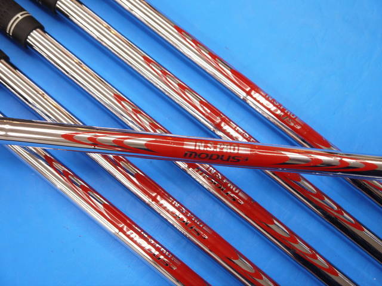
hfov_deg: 38.2
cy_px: 143
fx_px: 552
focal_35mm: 50
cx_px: 191
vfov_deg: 29.1
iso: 500
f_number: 4.6
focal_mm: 25
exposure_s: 1/125
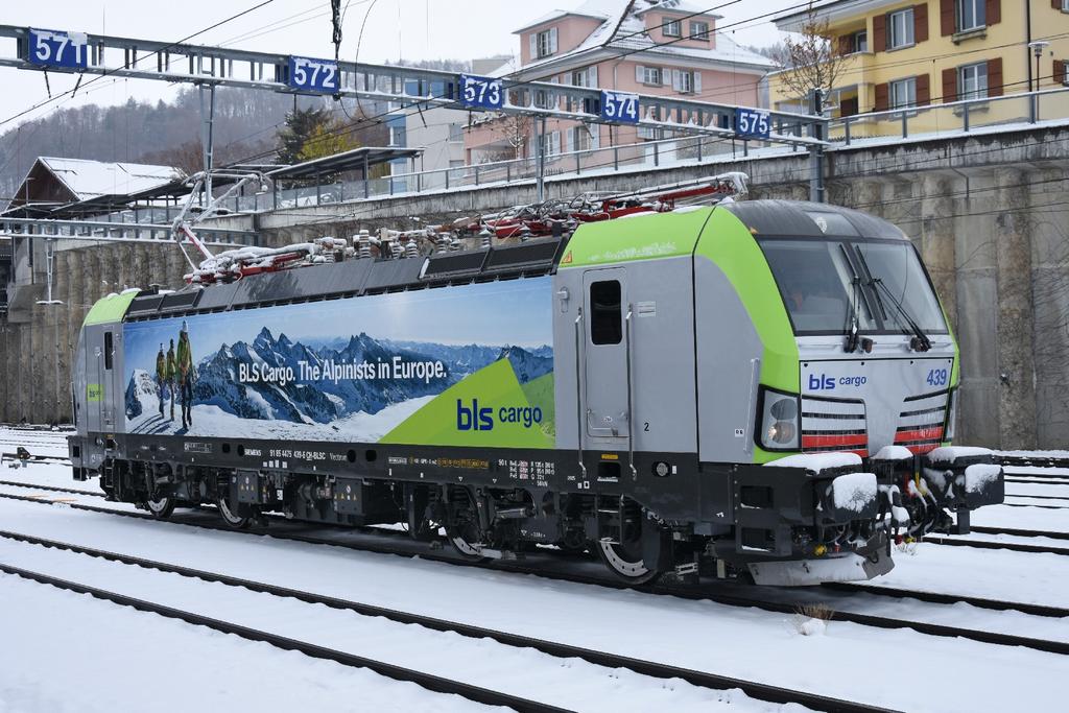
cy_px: 356
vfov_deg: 26.5
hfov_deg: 38.9
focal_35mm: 51
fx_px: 1515
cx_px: 534
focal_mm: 34
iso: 100
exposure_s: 1/160
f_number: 6.3
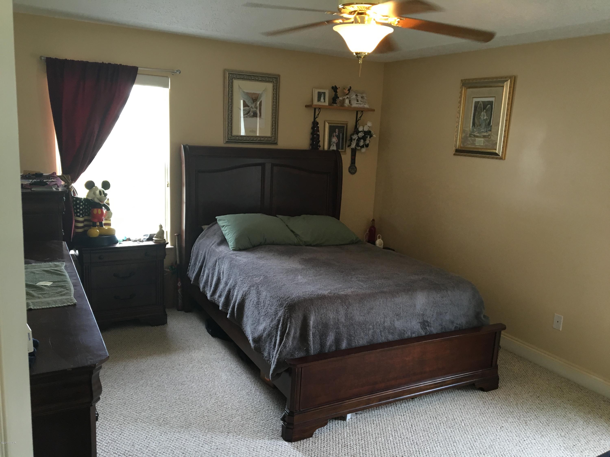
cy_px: 228
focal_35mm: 29
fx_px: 511
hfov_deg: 61.7
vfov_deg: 48.2
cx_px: 305
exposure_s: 1/30
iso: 80
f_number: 2.2
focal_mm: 4.15
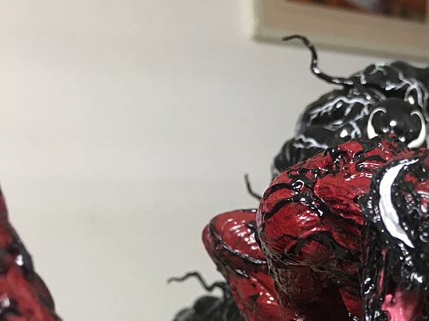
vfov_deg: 20.1
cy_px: 374
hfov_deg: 26.7
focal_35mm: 69
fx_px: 855
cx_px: 425
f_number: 2.2
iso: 80
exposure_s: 1/17
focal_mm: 4.15
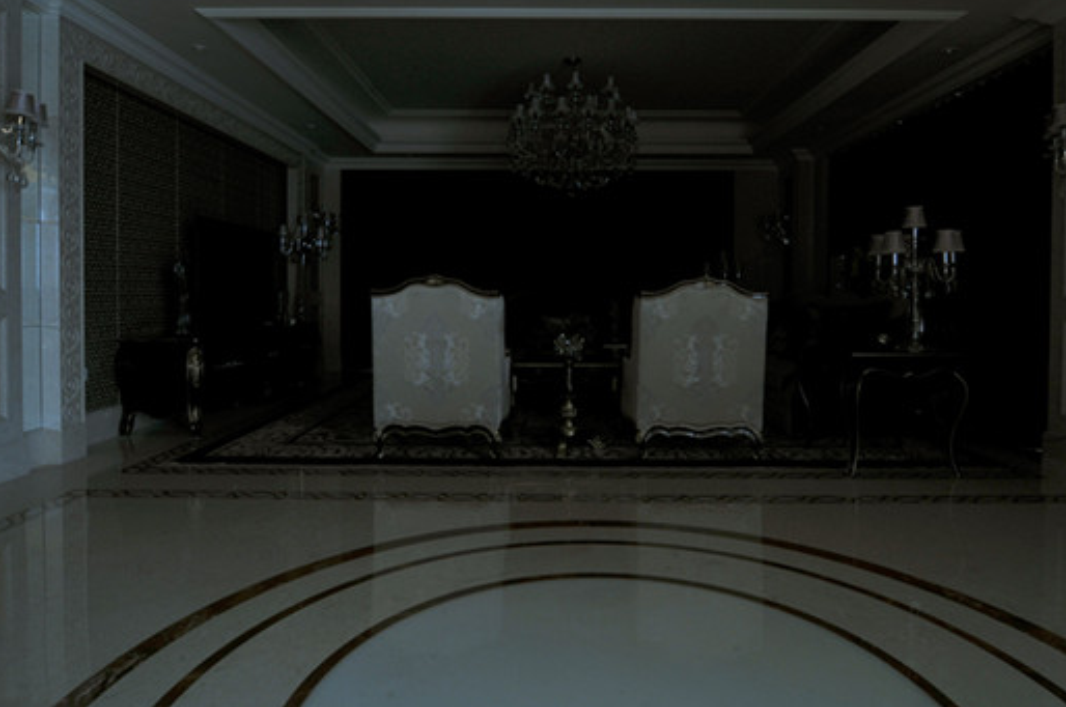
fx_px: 621
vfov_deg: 59.0
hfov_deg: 81.3
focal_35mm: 21
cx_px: 545
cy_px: 296
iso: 200
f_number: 13
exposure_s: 1/1.3
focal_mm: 12
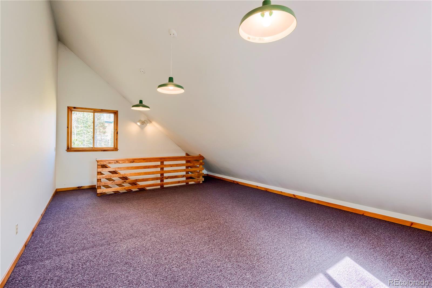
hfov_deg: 96.8
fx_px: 192
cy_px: 144
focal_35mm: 16
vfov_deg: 73.7
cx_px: 216
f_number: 8
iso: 800
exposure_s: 1/15
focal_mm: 16
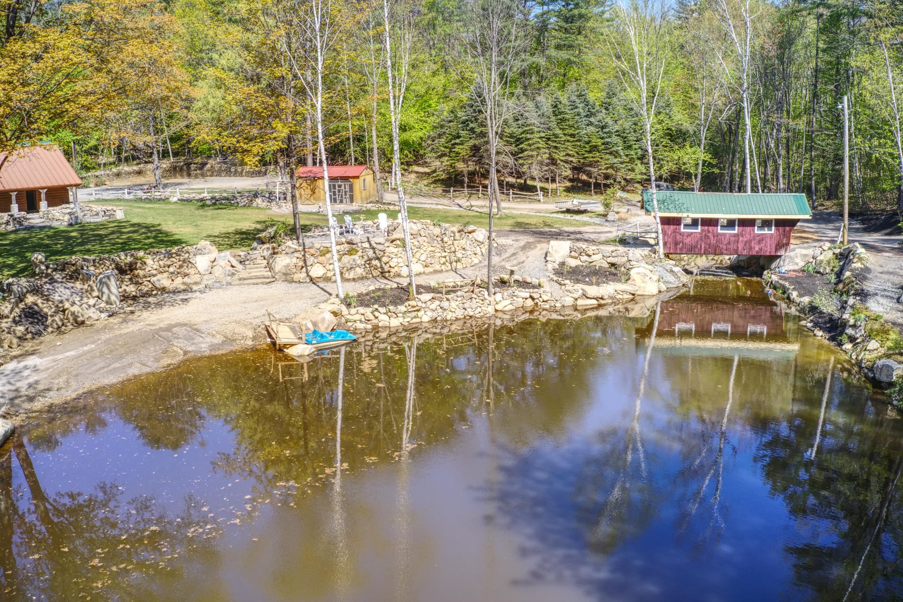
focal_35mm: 28
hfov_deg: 65.5
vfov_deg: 46.4
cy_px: 301
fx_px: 702
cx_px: 452
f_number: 5
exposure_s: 1/240
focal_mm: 10.3
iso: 100
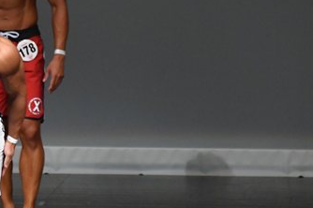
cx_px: -23
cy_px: 134
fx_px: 6957
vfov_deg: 1.7
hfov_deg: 2.6
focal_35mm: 801
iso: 4000
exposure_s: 1/400
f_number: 5.6
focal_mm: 230
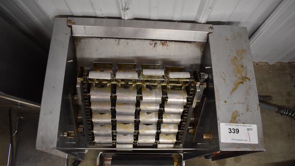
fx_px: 227
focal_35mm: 29
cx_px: 145
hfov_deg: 66.1
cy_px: 97
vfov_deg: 40.0
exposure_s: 1/125
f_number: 3.5
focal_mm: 18
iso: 1250
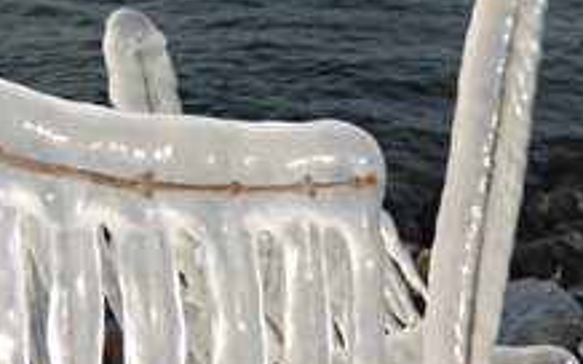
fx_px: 1112
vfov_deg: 18.5
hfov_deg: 29.3
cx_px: 238
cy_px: 230
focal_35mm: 70
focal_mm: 4.3
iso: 64
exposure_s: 1/250
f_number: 7.5
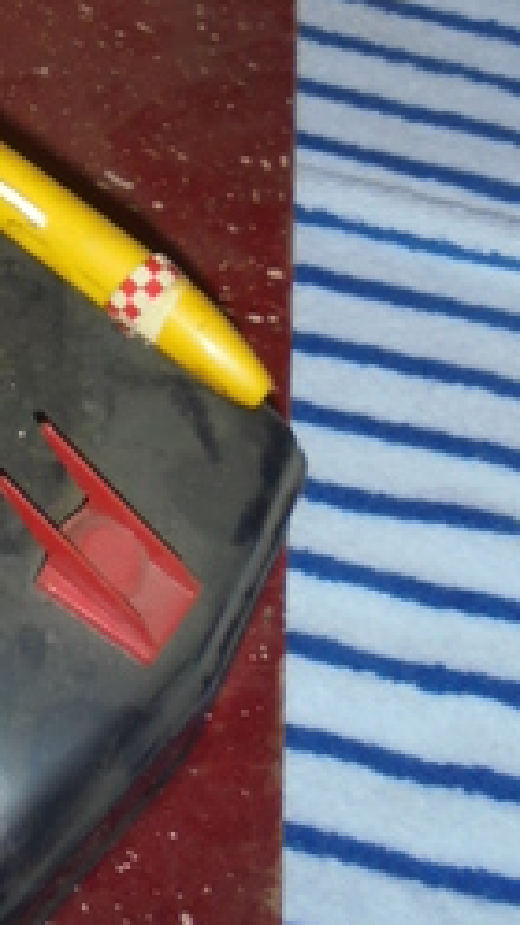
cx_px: -39
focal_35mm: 66
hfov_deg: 17.7
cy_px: -115
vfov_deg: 28.7
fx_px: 1618
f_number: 3.5
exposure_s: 1/30
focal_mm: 4.6
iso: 200
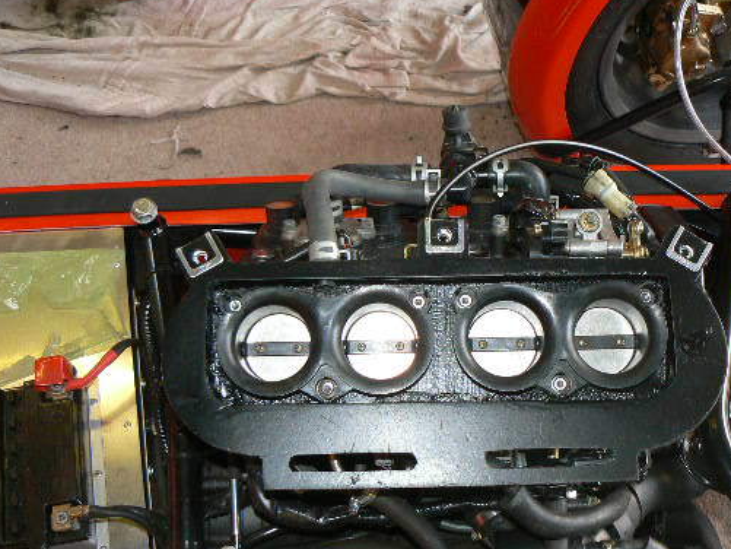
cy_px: 342
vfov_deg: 31.4
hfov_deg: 41.0
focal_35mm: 46
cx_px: 438
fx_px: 972
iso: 100
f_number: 2.8
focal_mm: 6
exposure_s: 1/30
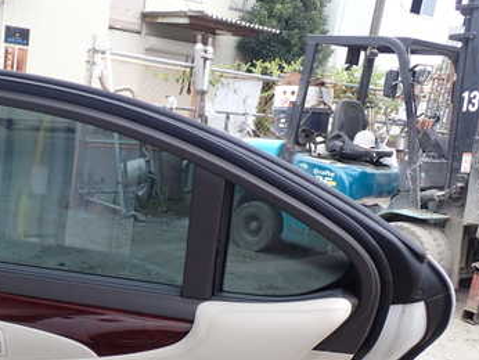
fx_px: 720
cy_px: 296
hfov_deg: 35.6
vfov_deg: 27.4
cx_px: 96
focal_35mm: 52
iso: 100
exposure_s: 1/100
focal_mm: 5.4
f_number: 3.2
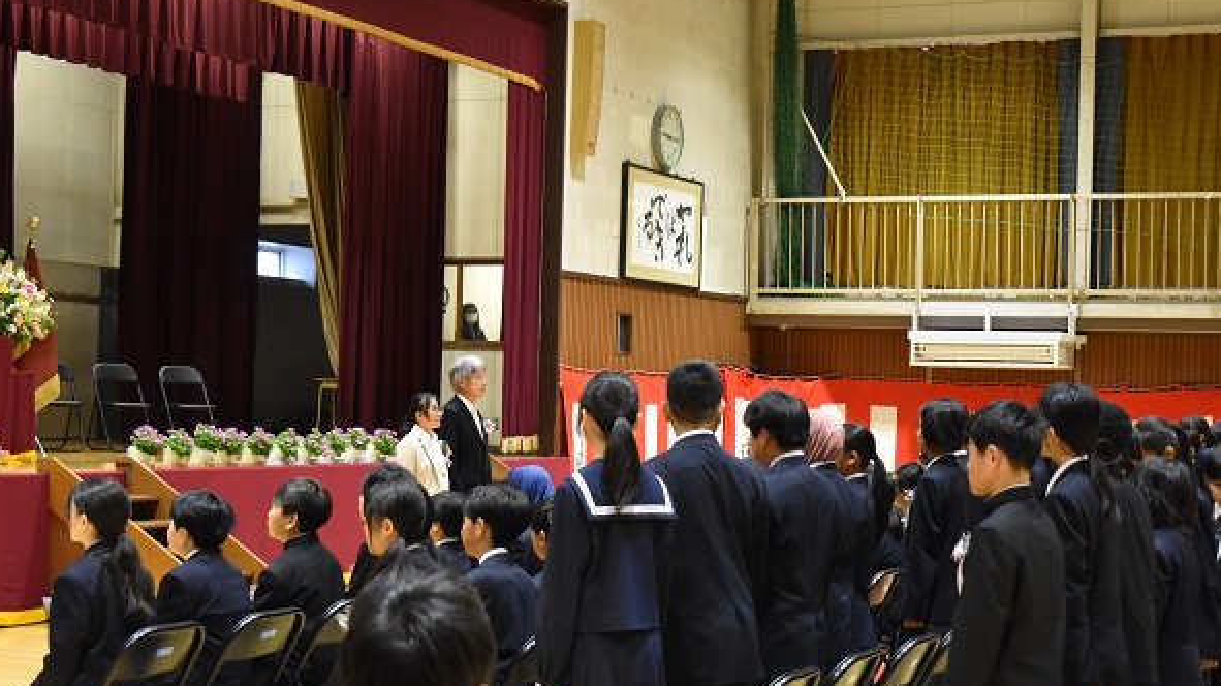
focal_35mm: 67
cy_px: 401
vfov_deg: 18.0
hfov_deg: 31.4
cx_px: 612
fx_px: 2169
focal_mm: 42
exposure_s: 1/60
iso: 3600
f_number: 5
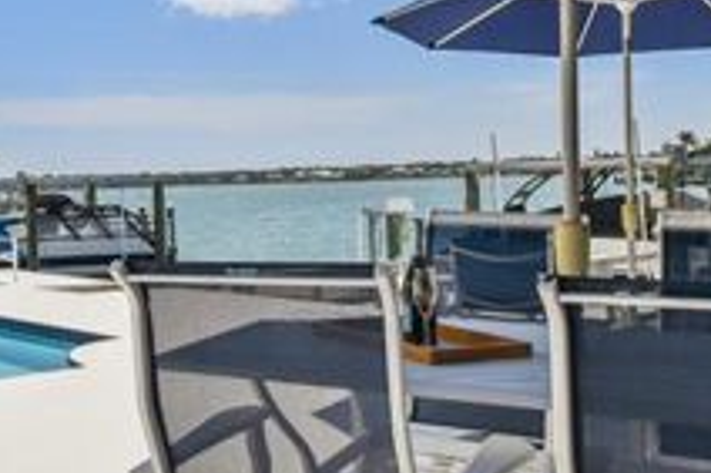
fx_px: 987
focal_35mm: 50
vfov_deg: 26.7
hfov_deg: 37.5
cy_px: 133
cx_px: 99
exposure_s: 1/1000
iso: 100
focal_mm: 10
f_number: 7.1
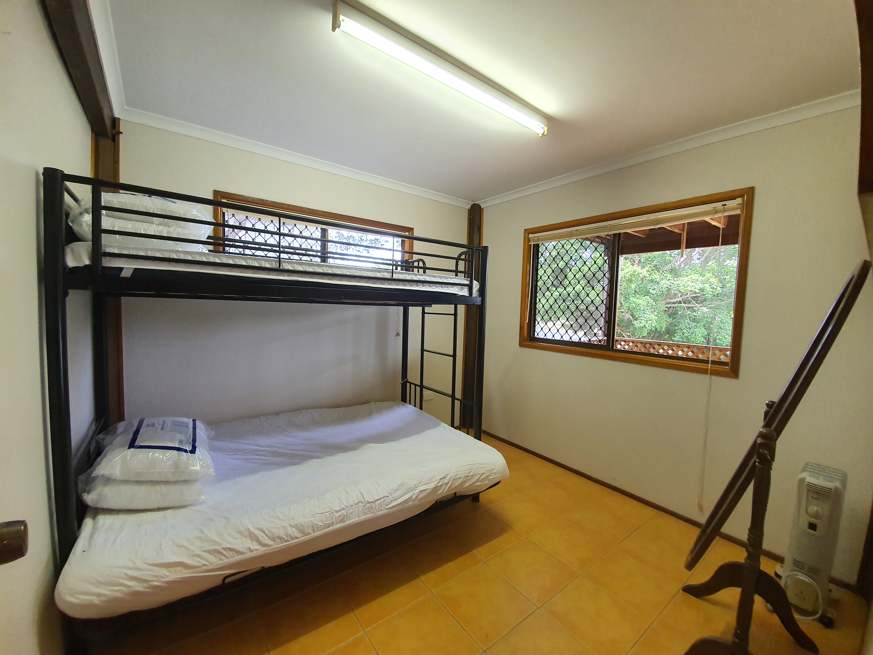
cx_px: 436
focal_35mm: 13
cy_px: 328
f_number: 2.2
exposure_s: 1/50
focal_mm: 1.8
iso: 160
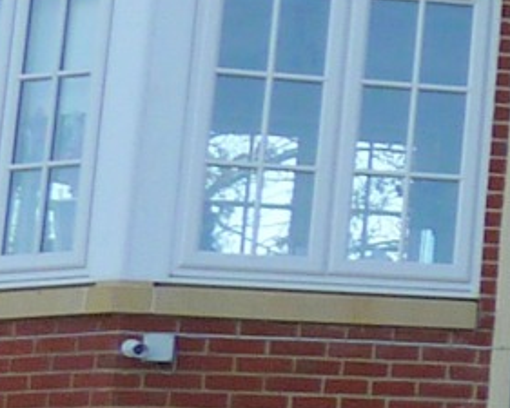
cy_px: 38
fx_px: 2688
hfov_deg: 8.6
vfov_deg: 8.7
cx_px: 1628
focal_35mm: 178
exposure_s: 1/250
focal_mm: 4.1
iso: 80
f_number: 4
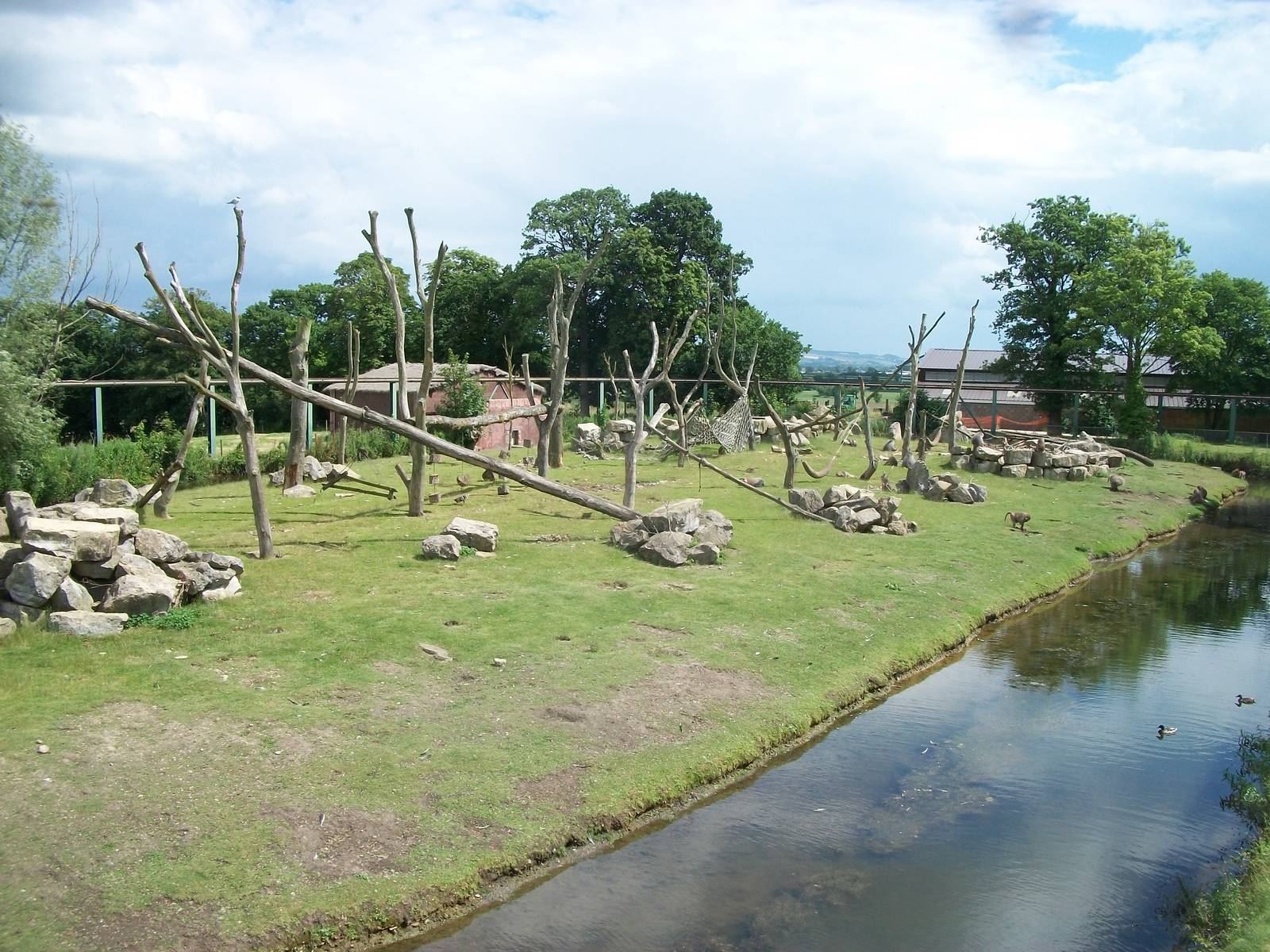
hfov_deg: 56.8
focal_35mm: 32
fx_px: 1174
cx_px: 635
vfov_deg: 44.2
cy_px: 476
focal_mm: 5.7
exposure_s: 1/320
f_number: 5.5
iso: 80
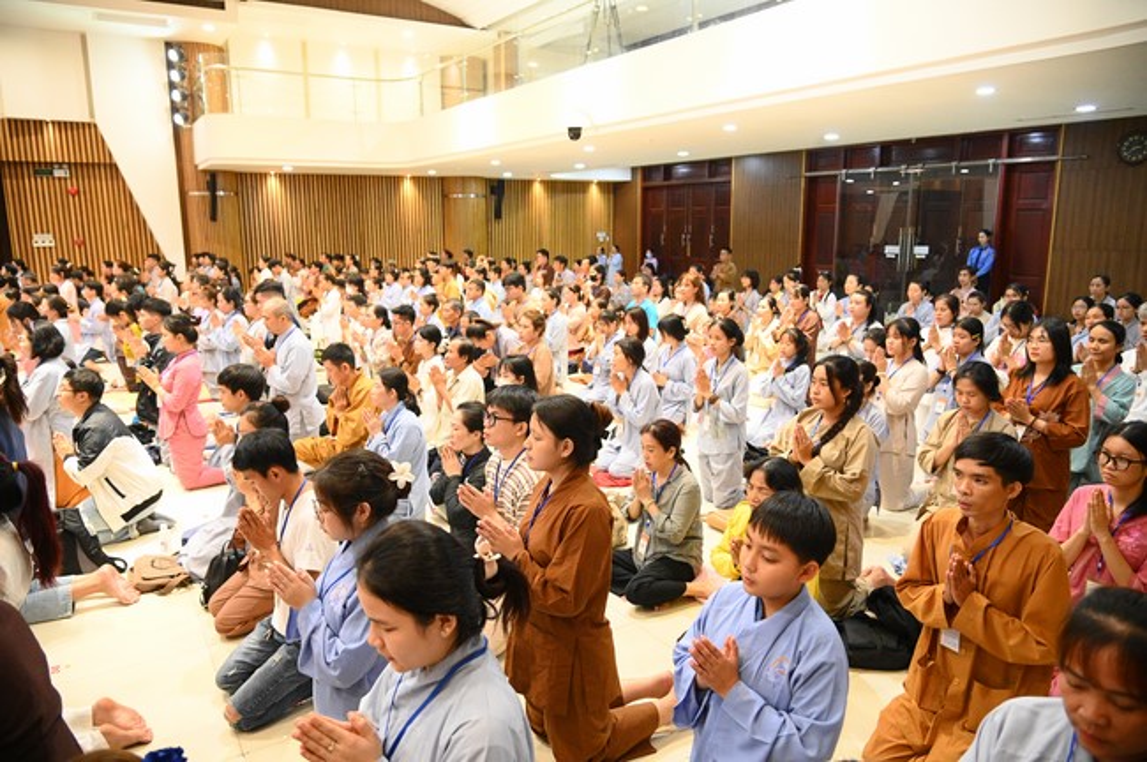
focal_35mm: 24
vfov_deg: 53.0
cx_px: 574
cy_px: 381
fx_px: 764
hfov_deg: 73.8
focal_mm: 24
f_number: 4
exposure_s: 1/125
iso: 8000
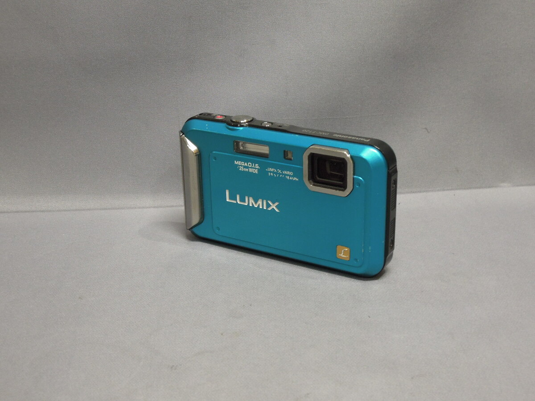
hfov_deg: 34.9
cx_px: 268
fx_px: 850
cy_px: 200
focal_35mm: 55
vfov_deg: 26.6
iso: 400
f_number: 5.6
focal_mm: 9.9
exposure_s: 1/15
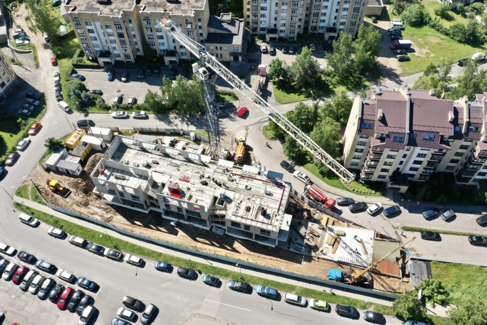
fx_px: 379
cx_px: 244
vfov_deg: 46.4
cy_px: 162
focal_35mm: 28
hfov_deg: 65.5
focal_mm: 10.26
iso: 100
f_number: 7.1
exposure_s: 1/200
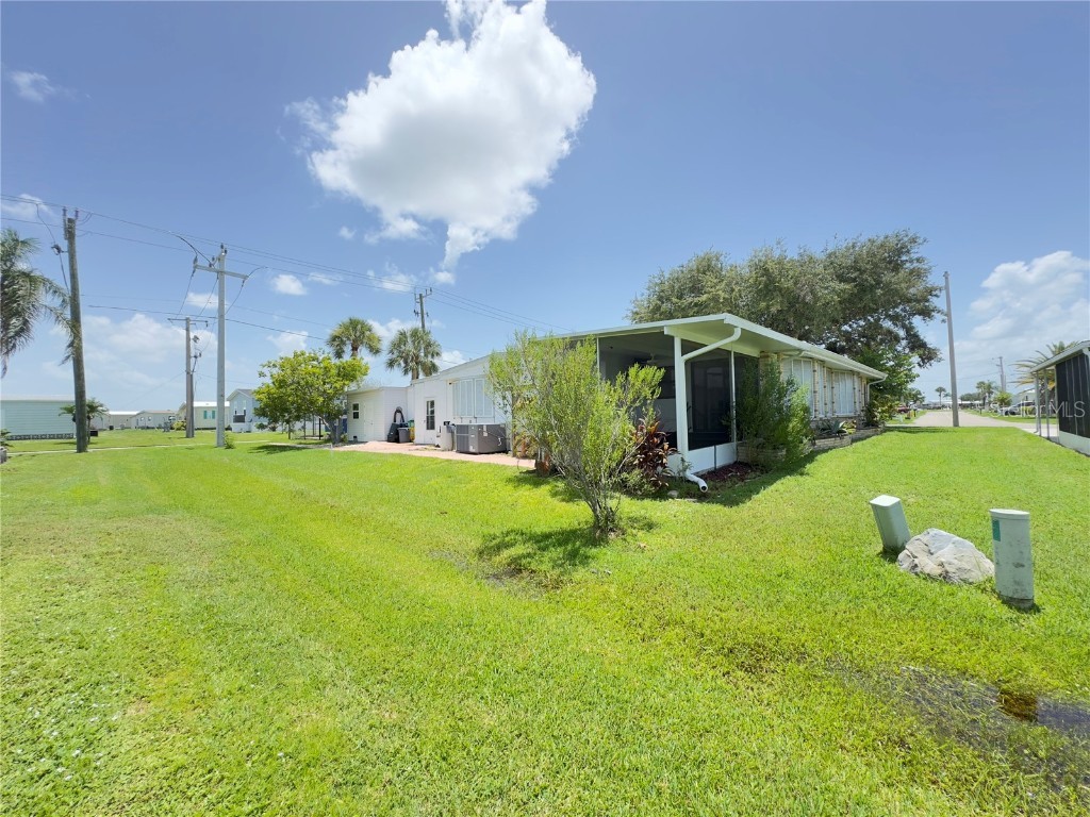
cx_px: 545
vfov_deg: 85.7
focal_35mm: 14
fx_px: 441
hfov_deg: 102.1
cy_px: 408
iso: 40
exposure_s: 1/433
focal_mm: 2.22
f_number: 2.2
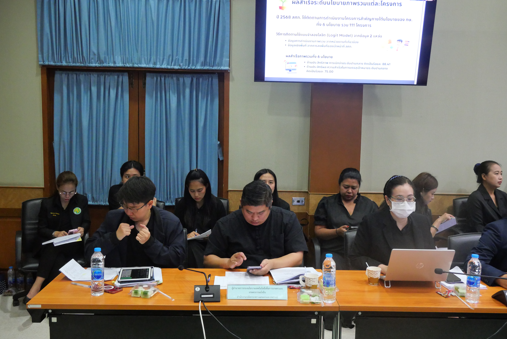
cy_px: 170
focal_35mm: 37
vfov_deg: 36.0
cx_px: 254
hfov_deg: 51.9
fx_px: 521
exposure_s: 1/30
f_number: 6.3
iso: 3200
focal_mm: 18
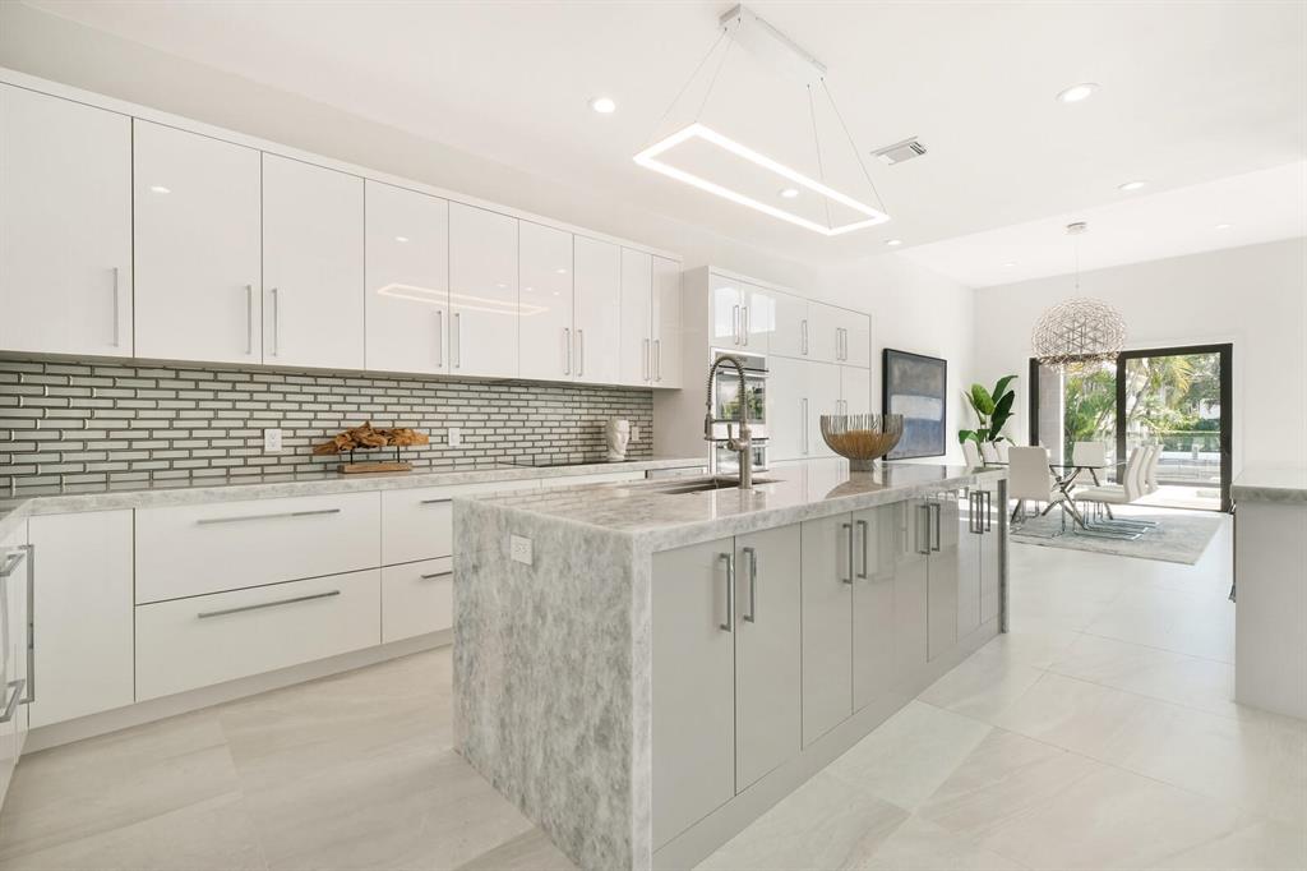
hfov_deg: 100.4
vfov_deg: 77.3
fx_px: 544
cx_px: 654
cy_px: 436
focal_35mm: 15
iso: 640
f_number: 11
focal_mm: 10
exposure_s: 1/400
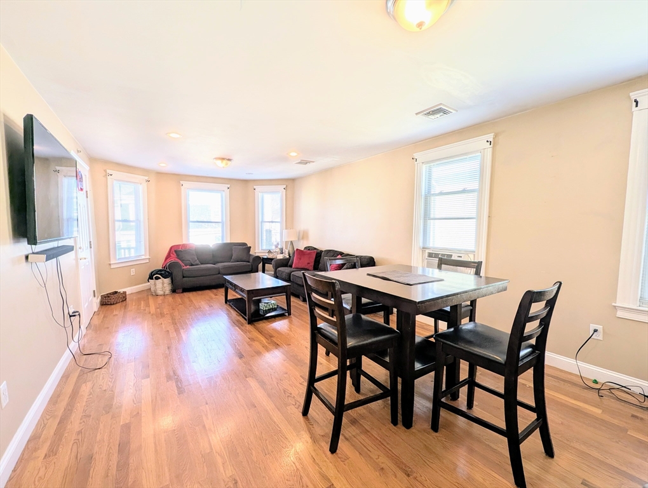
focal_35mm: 13
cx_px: 324
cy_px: 244
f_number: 2.2
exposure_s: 1/102
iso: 42
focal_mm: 1.95
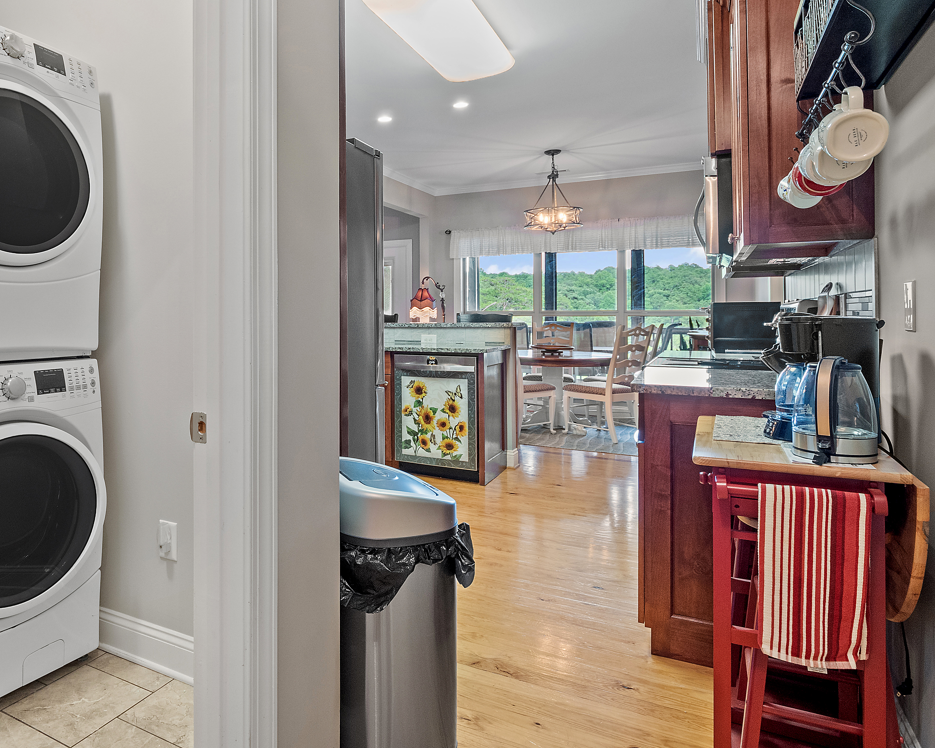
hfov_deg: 72.6
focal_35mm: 22
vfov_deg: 62.7
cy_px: 306
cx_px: 304
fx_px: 609
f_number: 5.6
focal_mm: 8
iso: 400
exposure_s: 1/4
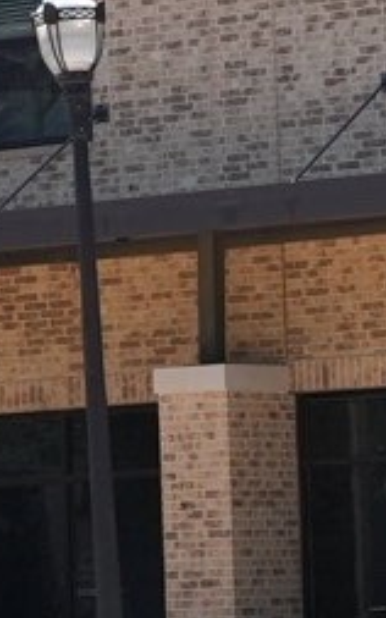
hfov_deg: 5.0
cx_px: 452
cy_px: 142
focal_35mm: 261
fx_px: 4396
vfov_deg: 8.0
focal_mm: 40
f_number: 8
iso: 1000
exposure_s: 1/1600
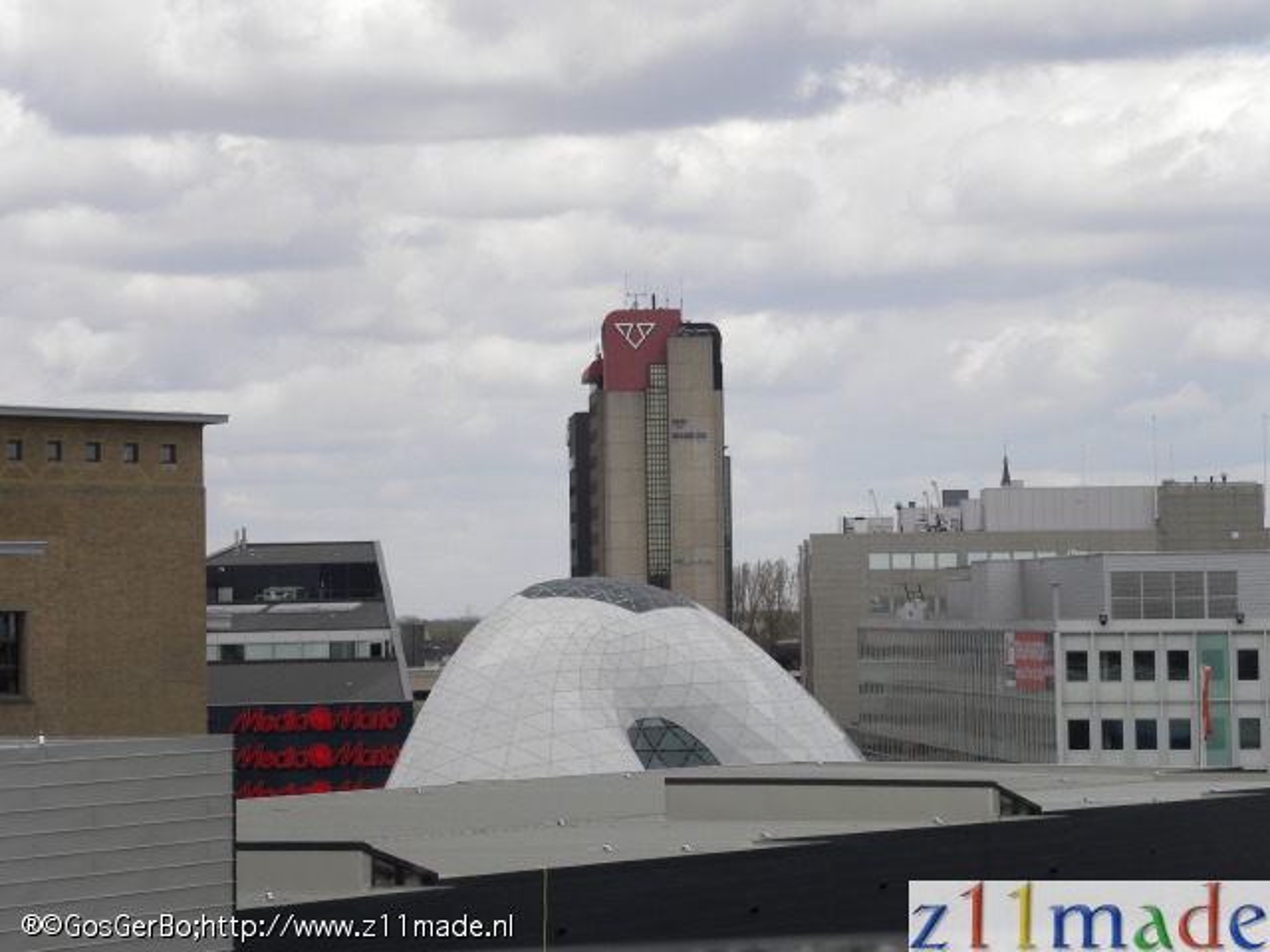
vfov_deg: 10.3
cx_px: 635
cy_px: 476
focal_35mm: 144
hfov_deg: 13.7
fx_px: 5283
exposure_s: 1/310
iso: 64
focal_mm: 25.7
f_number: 5.6
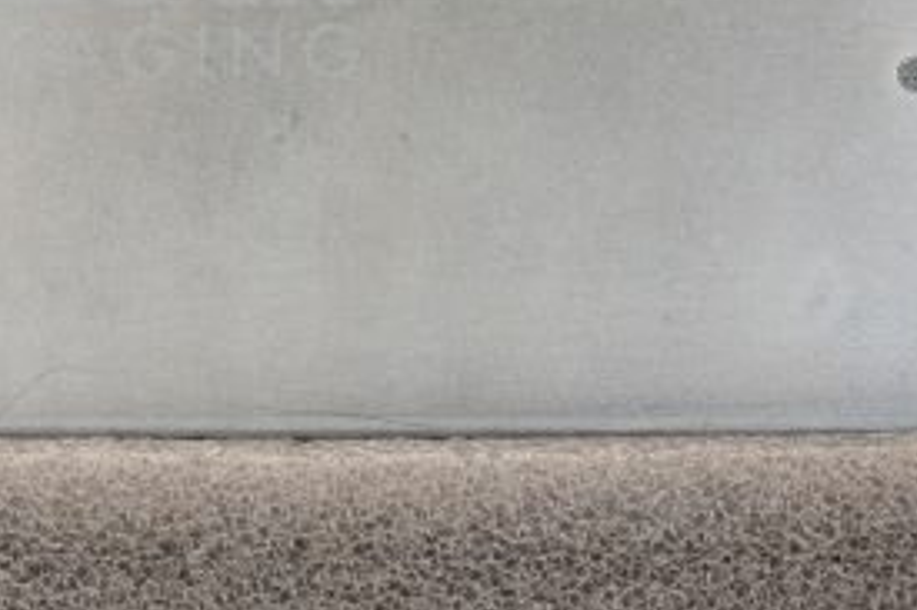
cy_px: -2
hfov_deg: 18.3
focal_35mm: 109
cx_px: 27
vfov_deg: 12.4
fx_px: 2775
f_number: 14
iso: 320
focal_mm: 50
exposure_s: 1/200
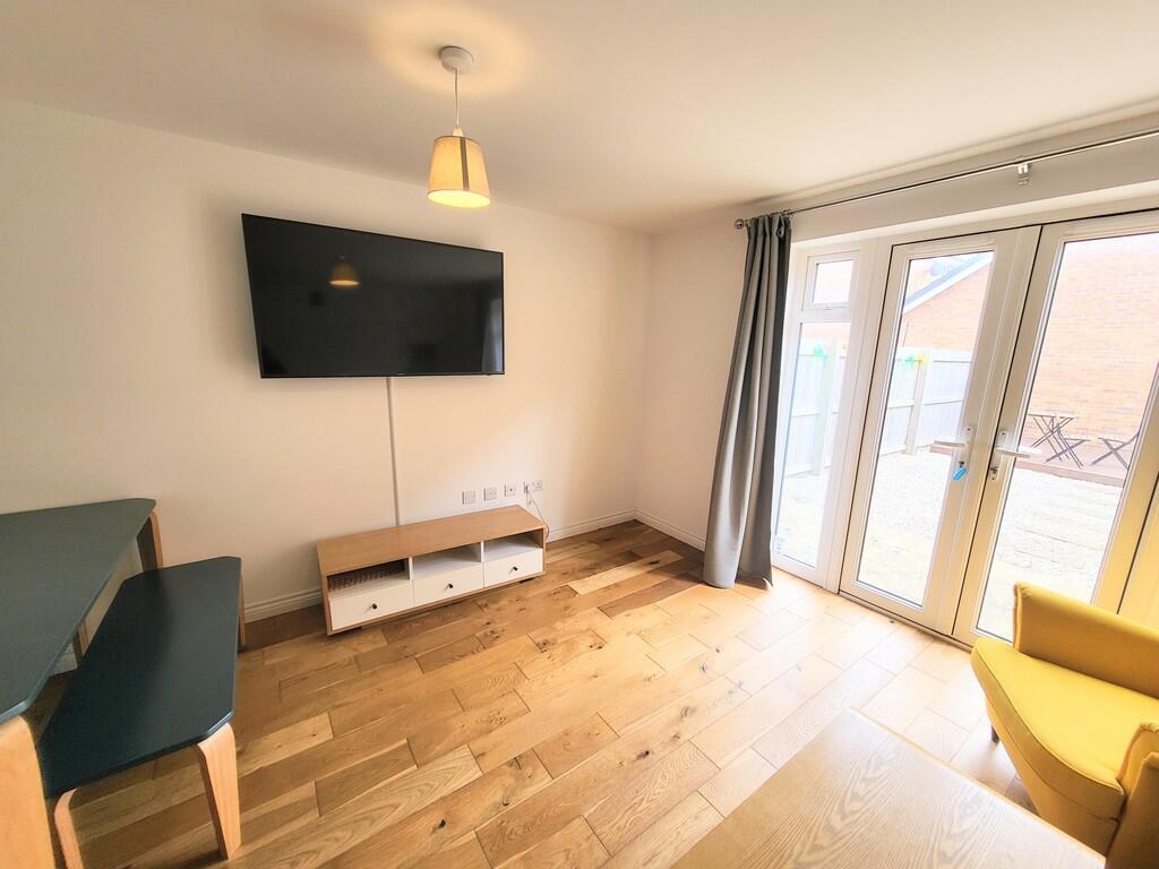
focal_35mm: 13
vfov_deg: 89.9
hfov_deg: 106.2
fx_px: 435
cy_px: 434
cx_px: 580
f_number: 2.2
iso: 40
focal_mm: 1.74
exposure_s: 1/100
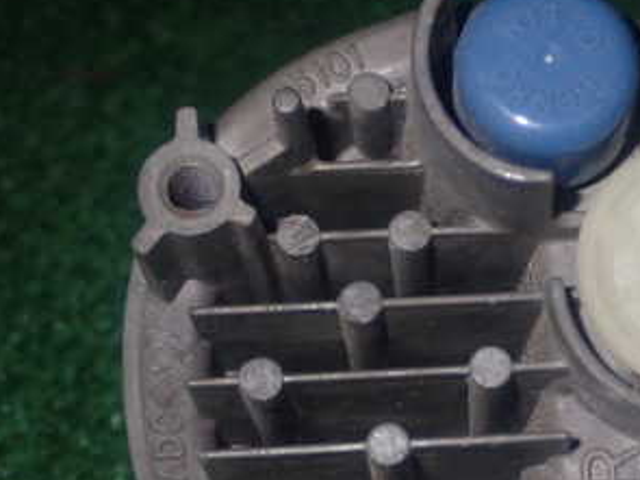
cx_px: 605
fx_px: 2033
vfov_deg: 13.3
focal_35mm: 110
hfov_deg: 17.6
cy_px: 421
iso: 400
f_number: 10
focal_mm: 9.65
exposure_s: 1/50
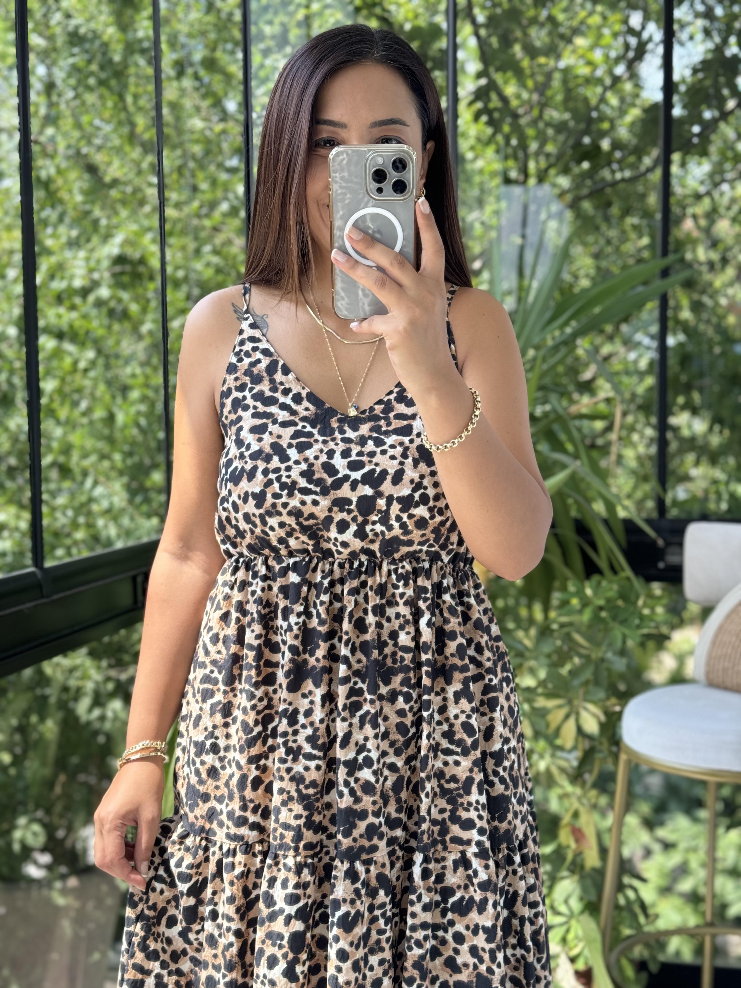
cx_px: 370
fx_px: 1370
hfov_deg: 30.3
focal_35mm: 48
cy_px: 494
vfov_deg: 39.7
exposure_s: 1/205
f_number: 1.78
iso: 64
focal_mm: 6.76
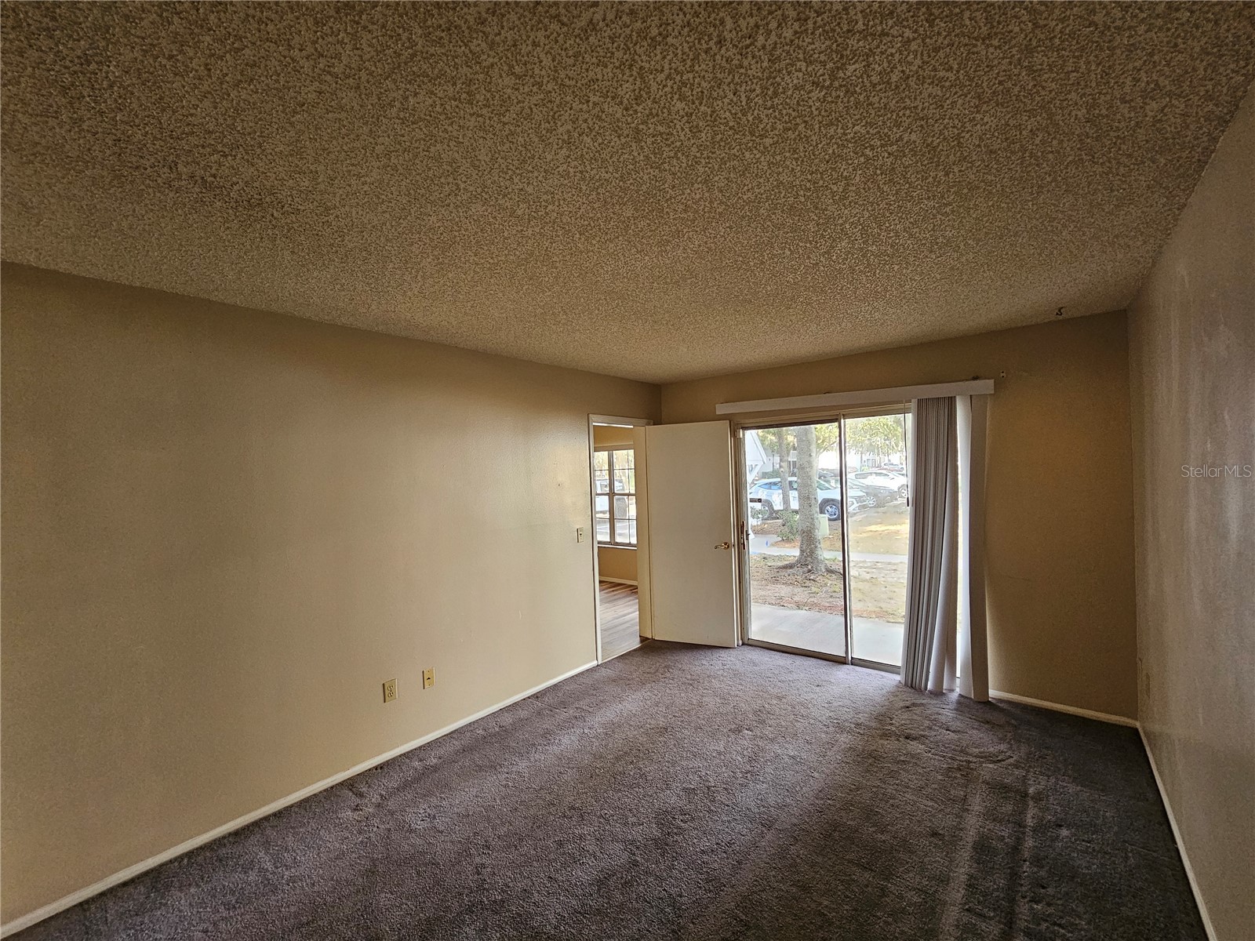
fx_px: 471
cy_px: 470
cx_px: 628
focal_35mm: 13
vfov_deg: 89.9
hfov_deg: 106.2
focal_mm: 2.2
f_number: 2.2
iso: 250
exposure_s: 1/77.4
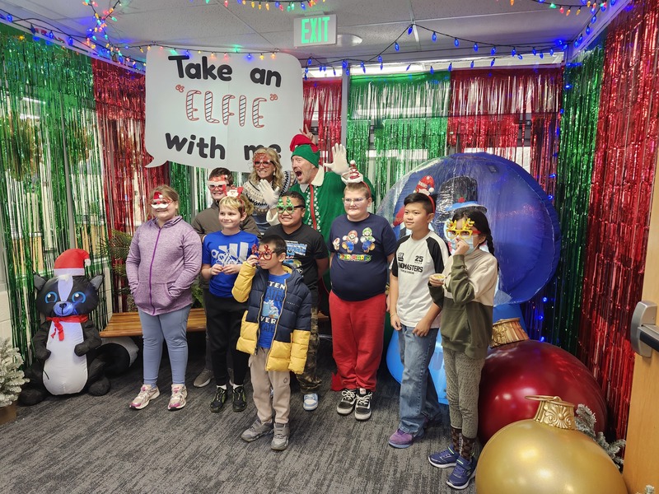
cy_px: 247
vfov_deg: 58.9
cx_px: 330
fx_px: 438
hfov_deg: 73.9
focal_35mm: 23
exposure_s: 1/36.1
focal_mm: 5.54
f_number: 1.8
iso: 250
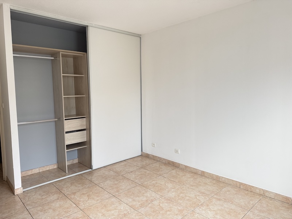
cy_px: 110
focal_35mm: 24
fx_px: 202
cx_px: 146
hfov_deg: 71.6
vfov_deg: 56.8
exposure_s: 1/65
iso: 200
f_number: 1.78
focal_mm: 6.76
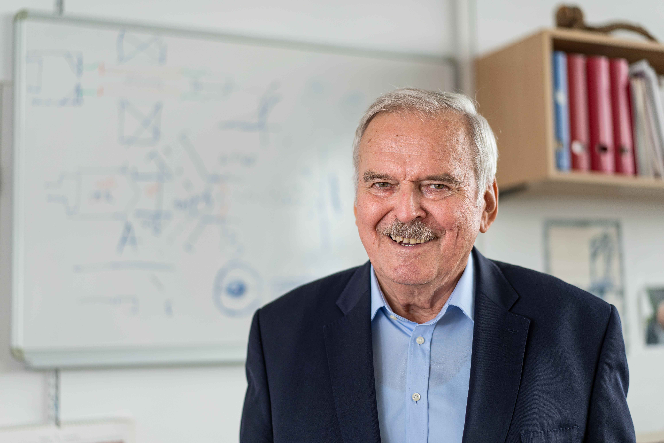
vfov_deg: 24.6
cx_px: 332
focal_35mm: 55
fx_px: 1014
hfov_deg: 36.2
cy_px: 222
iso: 100
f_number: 1.8
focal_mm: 55
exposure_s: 1/160
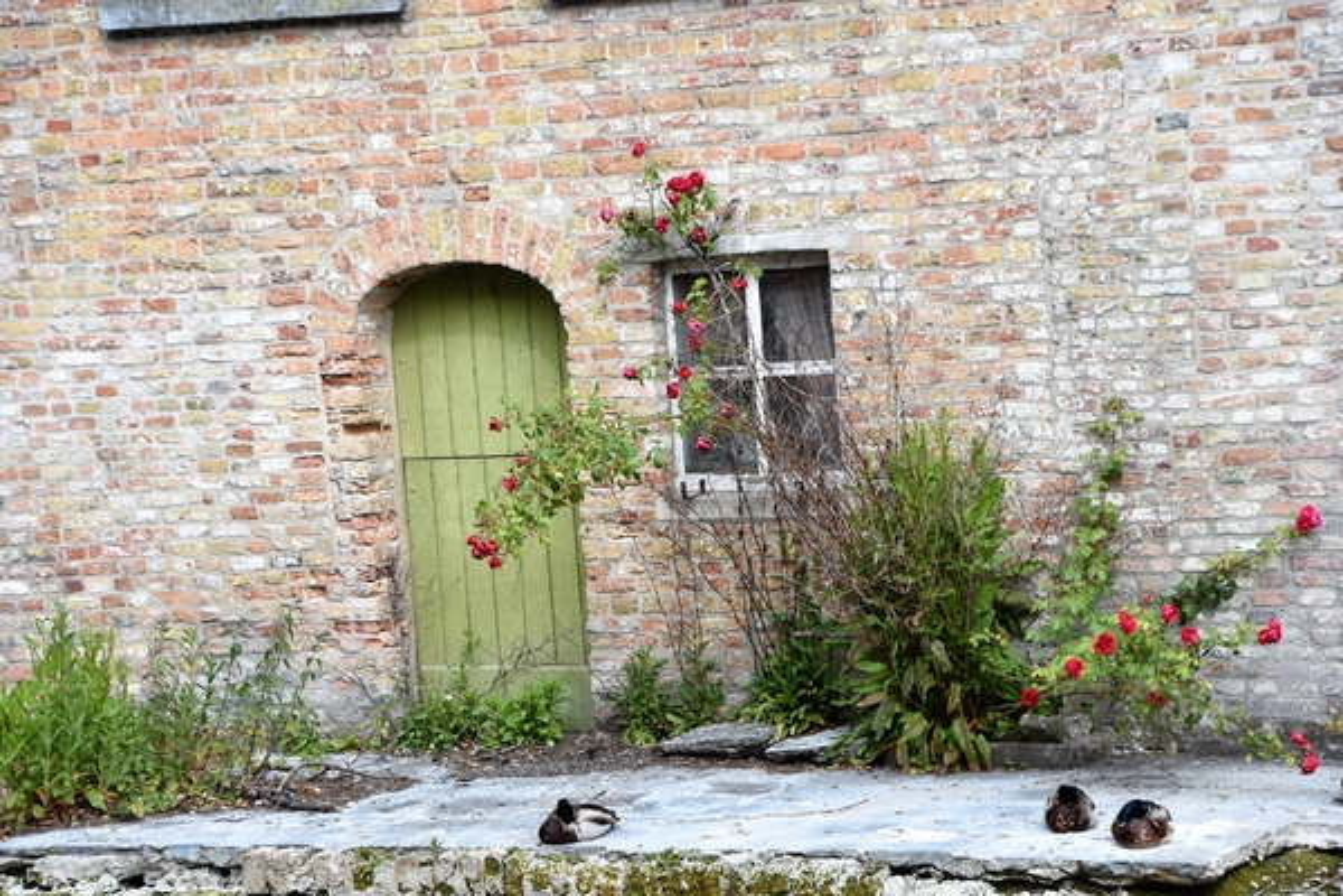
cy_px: 448
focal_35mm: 112
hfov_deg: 18.2
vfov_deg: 12.2
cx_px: 672
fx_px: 4197
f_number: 6.3
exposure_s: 1/320
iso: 200
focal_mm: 75
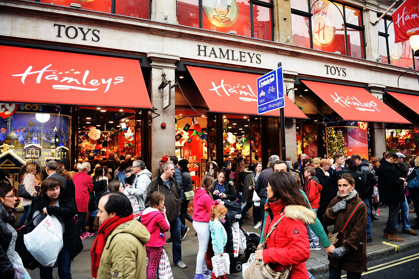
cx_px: 210
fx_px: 279
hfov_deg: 73.8
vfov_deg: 53.1
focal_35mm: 24
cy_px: 140
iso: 1600
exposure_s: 1/250
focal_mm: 24
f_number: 2.8
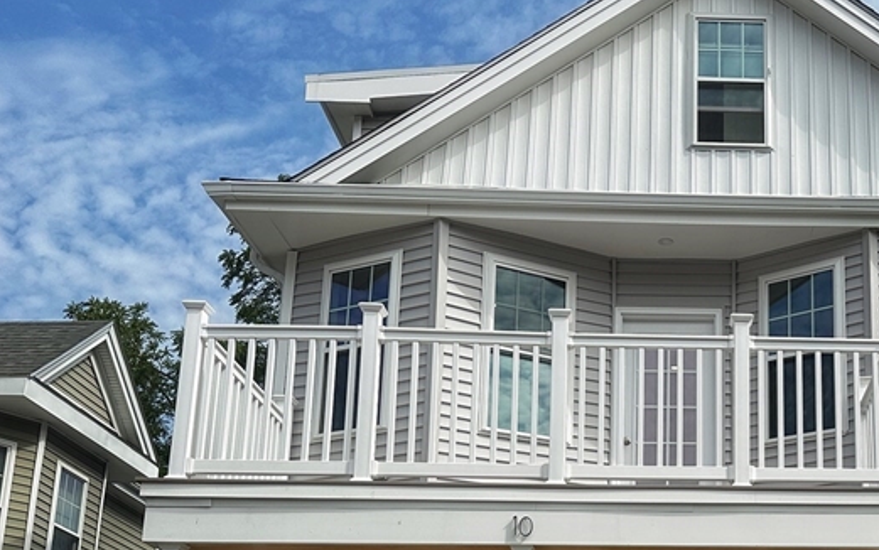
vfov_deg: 24.7
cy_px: 540
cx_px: 739
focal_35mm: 50
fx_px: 1198
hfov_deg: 38.3
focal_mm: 6.86
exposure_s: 1/7042
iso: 80
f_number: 1.78
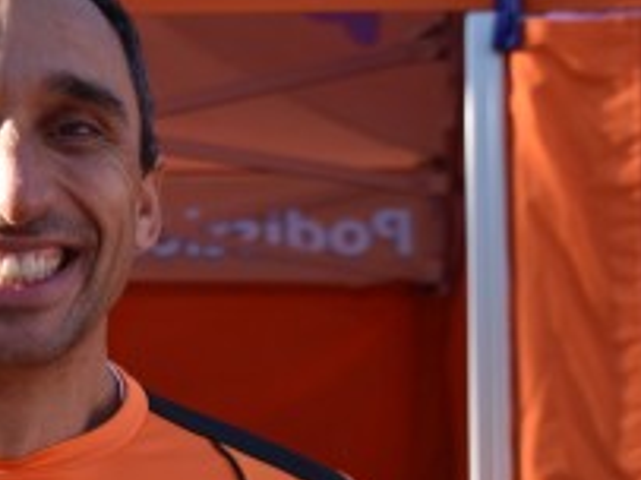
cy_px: 322
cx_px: -66
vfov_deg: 13.3
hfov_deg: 17.2
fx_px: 2054
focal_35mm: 111
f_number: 3.8
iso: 320
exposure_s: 1/800
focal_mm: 26
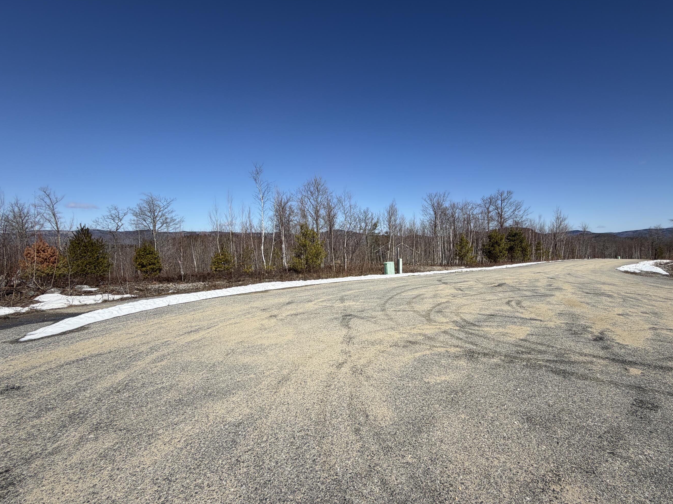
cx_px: 379
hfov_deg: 94.0
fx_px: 311
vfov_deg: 78.1
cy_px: 248
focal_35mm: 16
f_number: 2.2
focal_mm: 2.22
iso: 20
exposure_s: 1/1259
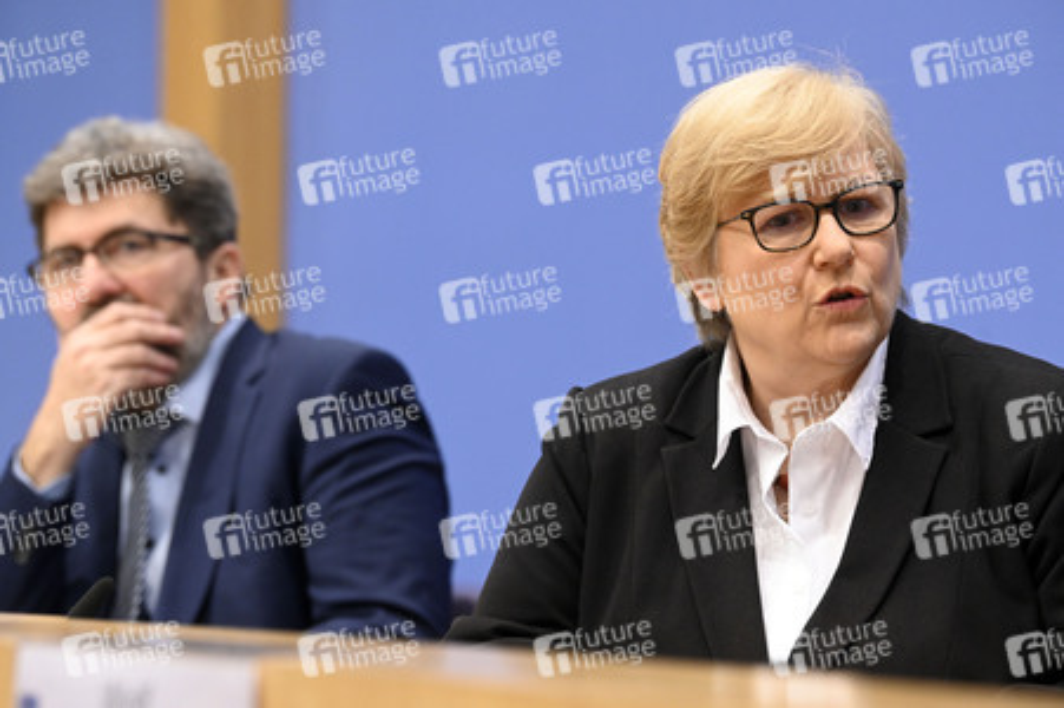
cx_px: 532
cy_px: 354
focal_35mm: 140
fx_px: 4135
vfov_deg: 9.8
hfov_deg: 14.7
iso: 5000
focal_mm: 140
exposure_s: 1/500
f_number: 5
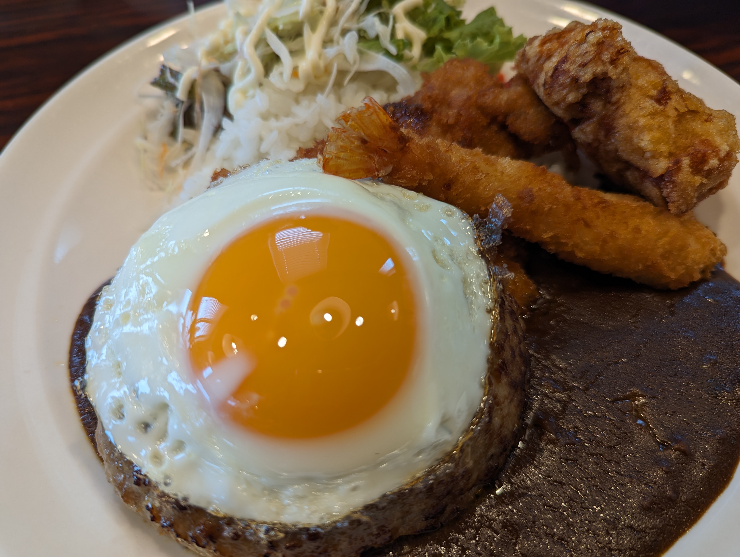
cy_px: 278
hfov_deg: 71.5
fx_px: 514
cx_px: 370
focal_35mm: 24
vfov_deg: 56.9
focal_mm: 6.81
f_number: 1.85
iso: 39
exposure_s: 1/104
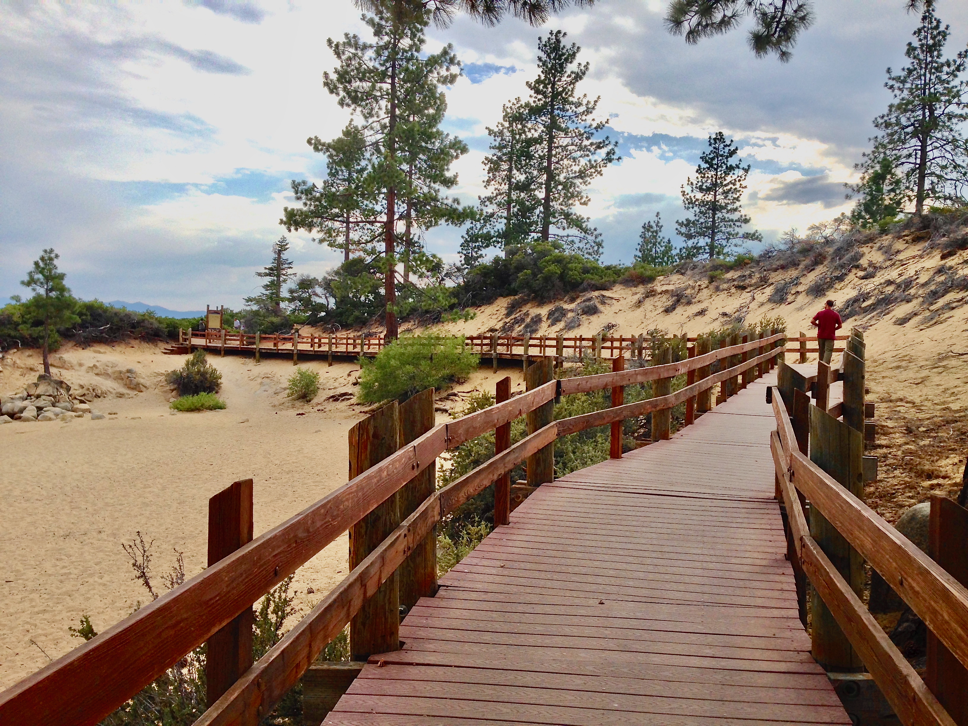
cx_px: 484
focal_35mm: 33
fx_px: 923
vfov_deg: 42.9
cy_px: 363
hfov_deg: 55.4
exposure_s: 1/874
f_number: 2.4
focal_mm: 4.12
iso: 50
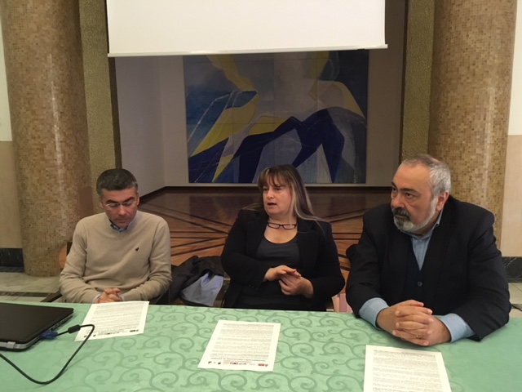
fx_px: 437
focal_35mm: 29
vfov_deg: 48.2
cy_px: 196
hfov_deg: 61.7
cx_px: 261
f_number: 2.2
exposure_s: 1/17
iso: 320
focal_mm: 4.15
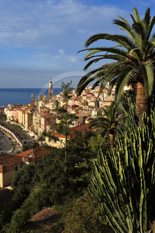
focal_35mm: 36
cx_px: 78
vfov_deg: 53.1
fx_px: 233
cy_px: 116
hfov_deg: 36.9
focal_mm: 36
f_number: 13
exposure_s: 1/250
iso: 200
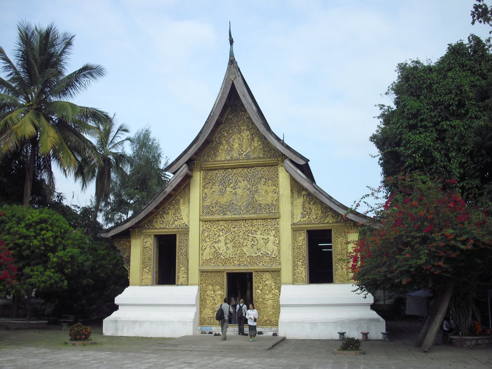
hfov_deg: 49.0
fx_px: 540
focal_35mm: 38
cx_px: 246
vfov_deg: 37.7
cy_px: 184
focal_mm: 6.2
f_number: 8
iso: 100
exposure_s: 1/160
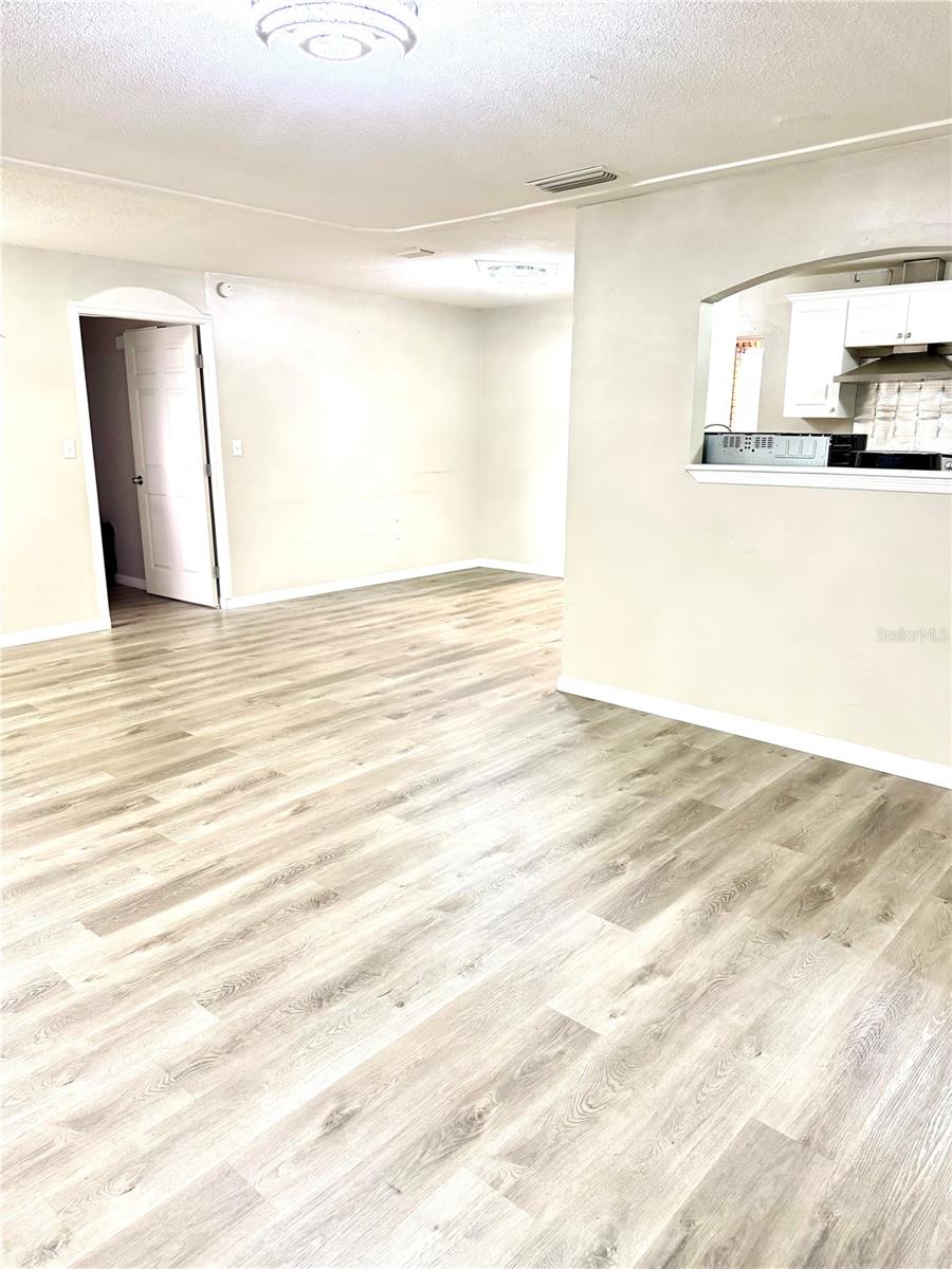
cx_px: 476
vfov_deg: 71.6
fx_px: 880
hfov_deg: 56.8
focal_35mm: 24
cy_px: 634
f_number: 1.78
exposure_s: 1/60
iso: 250
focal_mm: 6.76
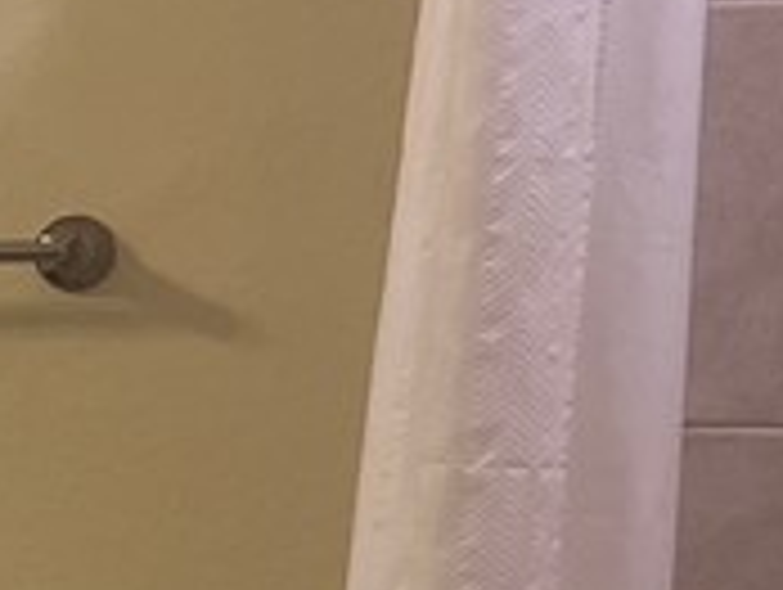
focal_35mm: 153
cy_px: 581
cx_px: -1426
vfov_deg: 9.7
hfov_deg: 10.1
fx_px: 3466
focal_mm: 5.7
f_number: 1.5
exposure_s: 1/120
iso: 125
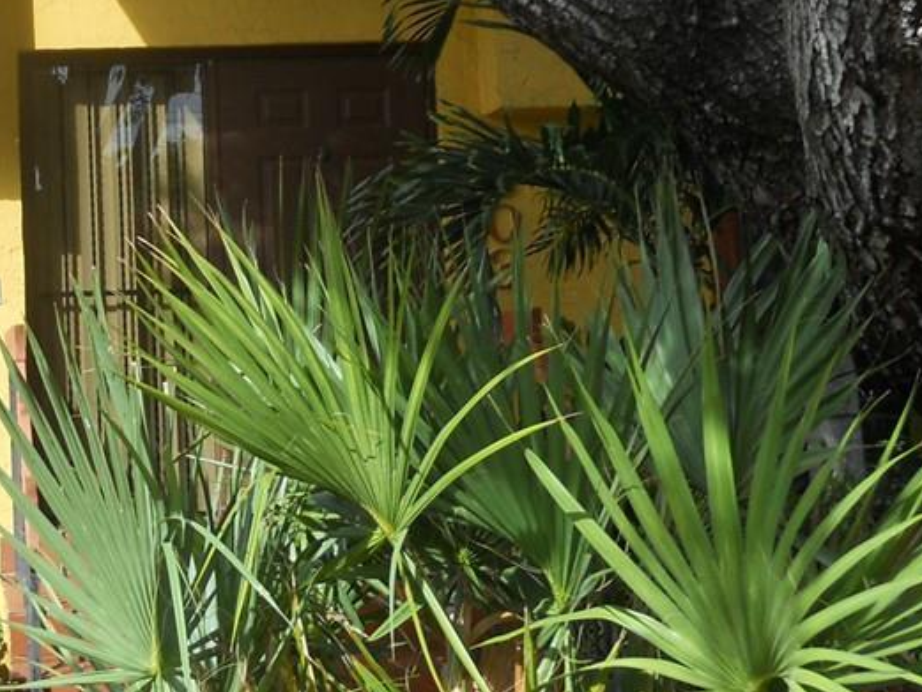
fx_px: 2291
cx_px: -46
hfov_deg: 21.8
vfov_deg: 17.0
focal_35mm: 86
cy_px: 85
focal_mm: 5
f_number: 2.7
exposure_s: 1/640
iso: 80
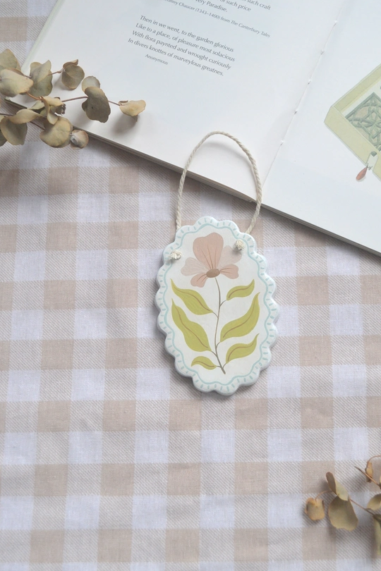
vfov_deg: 44.5
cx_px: 222
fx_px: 698
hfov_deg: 30.5
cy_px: 273
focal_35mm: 44
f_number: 5.6
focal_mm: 24
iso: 400
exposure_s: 1/125
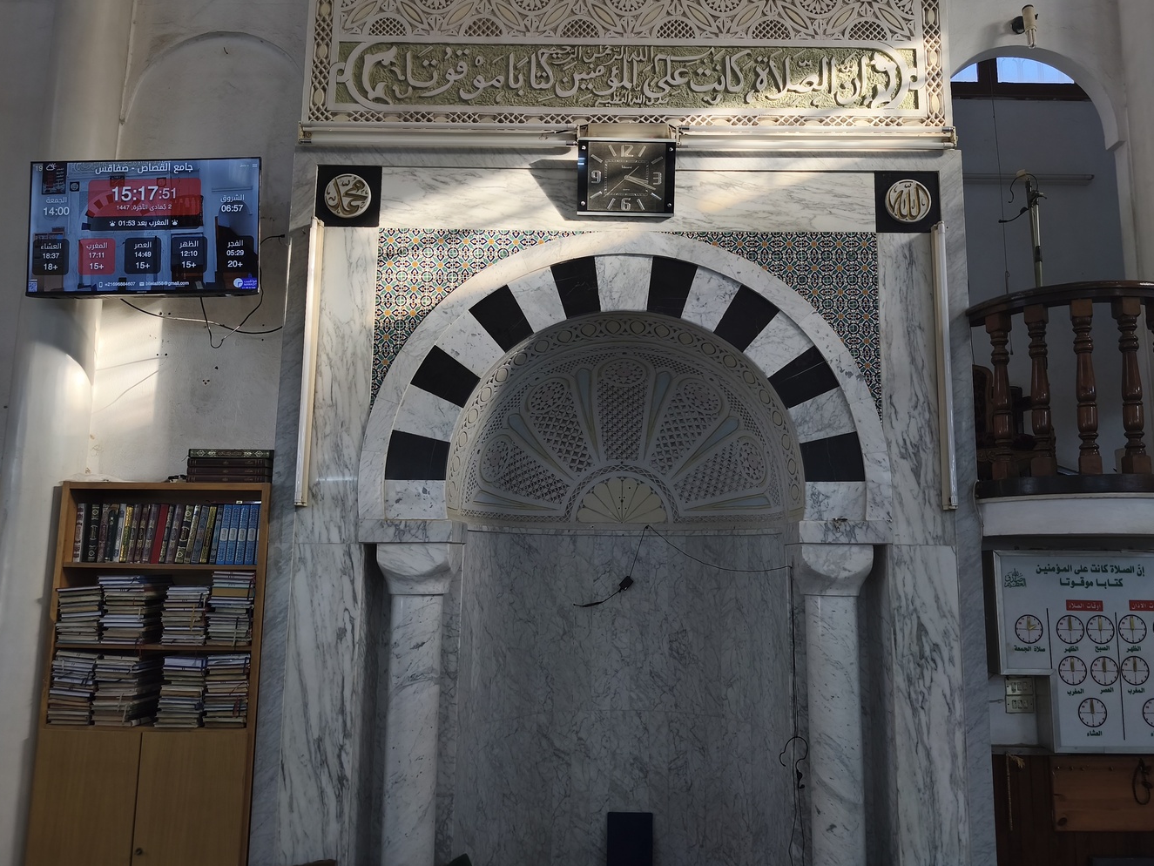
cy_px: 427
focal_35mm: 25
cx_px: 621
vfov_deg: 54.9
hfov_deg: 69.3
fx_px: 834
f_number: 1.65
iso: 80
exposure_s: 1/99.9
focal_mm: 6.18
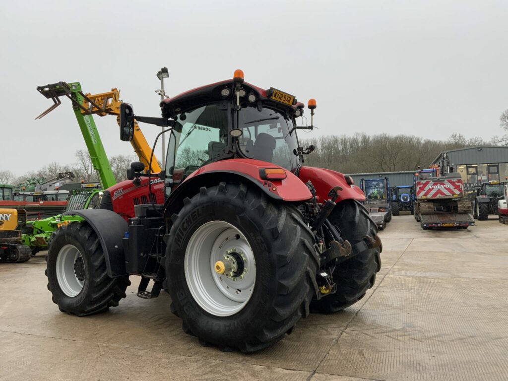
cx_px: 254
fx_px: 426
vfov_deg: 48.2
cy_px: 190
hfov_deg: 61.7
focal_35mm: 29
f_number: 1.8
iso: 20
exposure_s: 1/122
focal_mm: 3
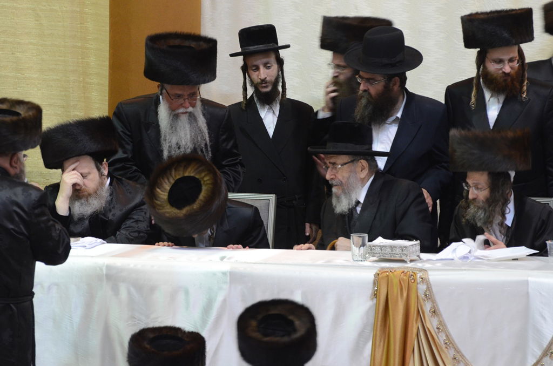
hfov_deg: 6.9
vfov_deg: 4.6
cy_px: 183
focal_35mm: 300
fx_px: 4598
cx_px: 276
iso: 1600
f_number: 5.3
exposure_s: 1/30
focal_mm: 200
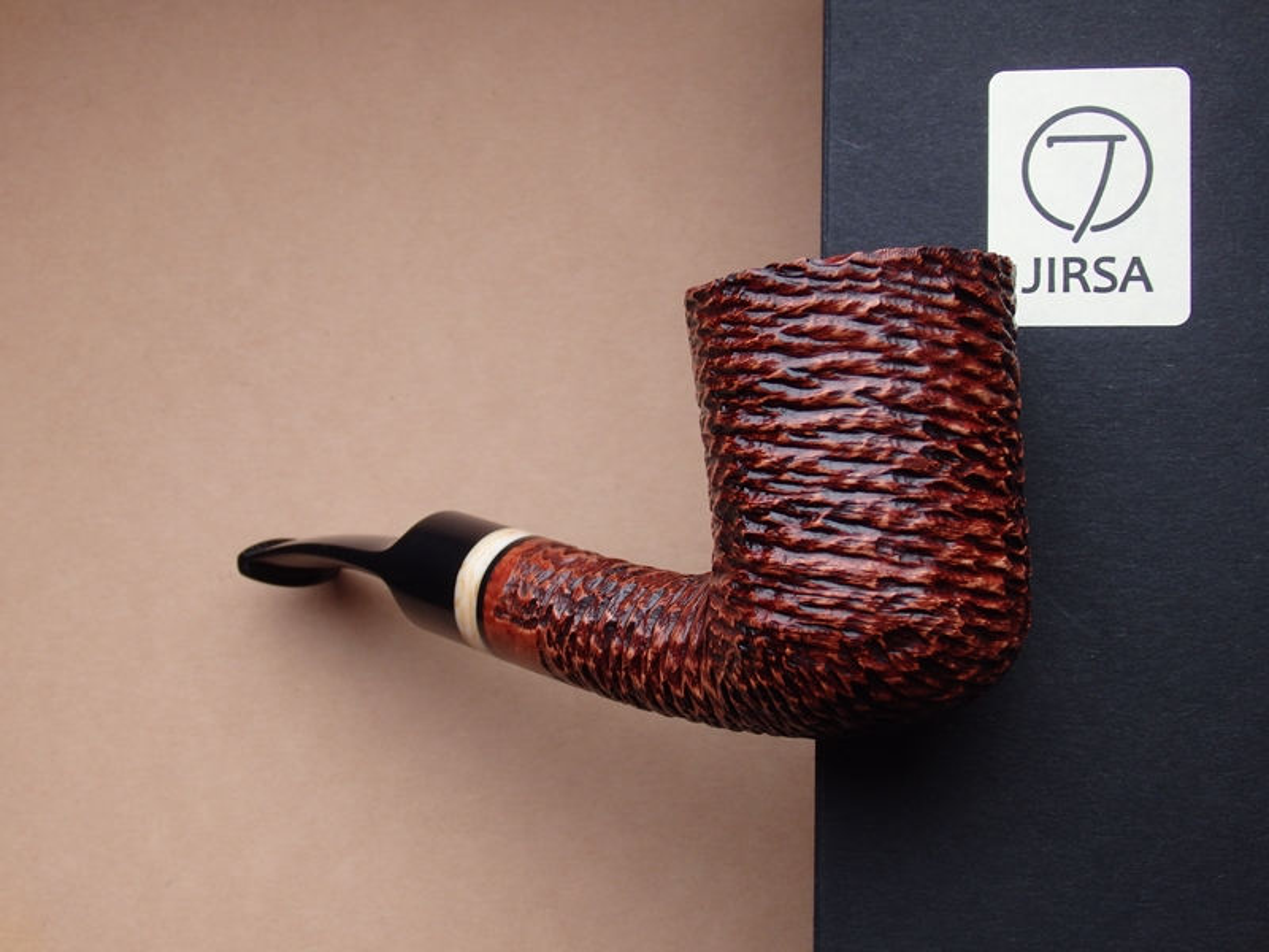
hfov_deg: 38.9
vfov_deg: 29.7
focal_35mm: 49
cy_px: 476
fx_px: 1796
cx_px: 634
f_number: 4
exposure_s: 1/25
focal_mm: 8.9
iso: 125
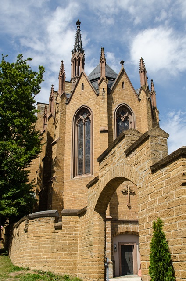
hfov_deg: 39.8
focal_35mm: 33
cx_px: 93
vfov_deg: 57.3
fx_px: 257
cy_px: 140
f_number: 7.1
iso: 200
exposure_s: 1/500
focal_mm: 22
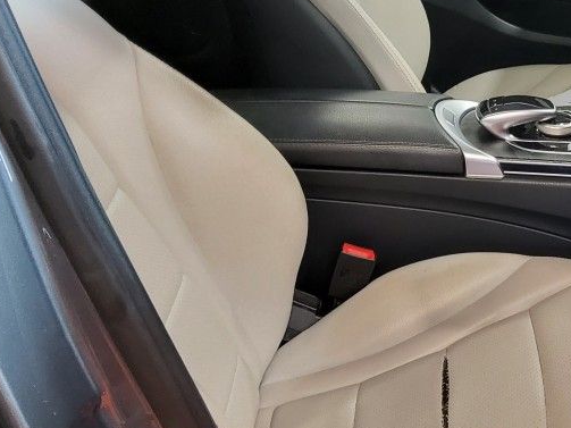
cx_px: 591
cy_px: 257
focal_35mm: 62
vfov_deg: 23.6
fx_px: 1022
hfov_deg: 28.9
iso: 500
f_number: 2
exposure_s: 1/50
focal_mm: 3.08
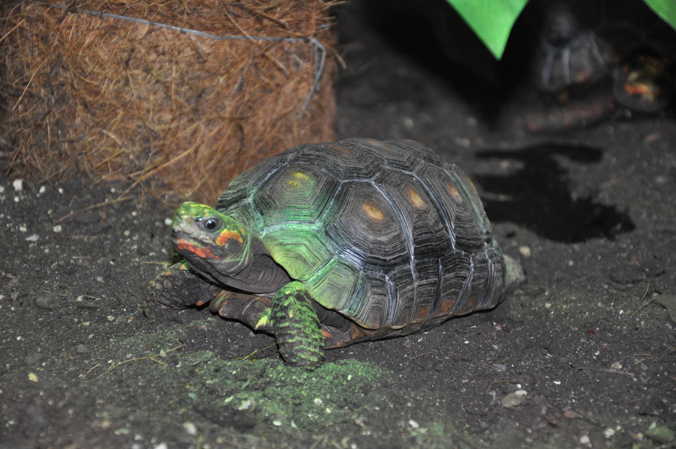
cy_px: 224
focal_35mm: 138
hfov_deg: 14.9
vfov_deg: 9.9
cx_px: 338
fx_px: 2588
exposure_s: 1/60
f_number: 5.6
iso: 800
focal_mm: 92
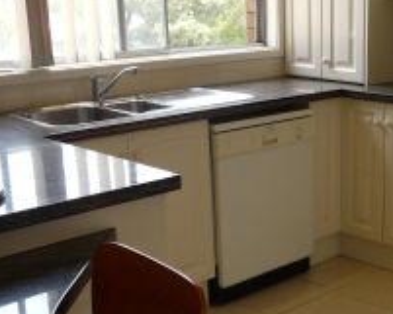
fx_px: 710
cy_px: 195
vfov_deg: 24.9
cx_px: 340
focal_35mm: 61
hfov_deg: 29.9
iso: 100
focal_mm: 4.6
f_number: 2.8
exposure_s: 1/80
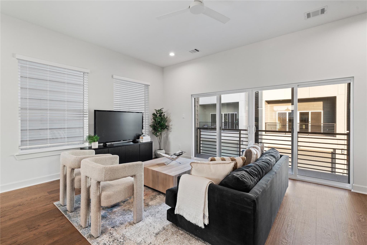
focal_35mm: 16
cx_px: 184
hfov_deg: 96.7
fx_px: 163
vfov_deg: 73.7
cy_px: 122
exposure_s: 1/4
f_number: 9
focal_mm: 16
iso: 200
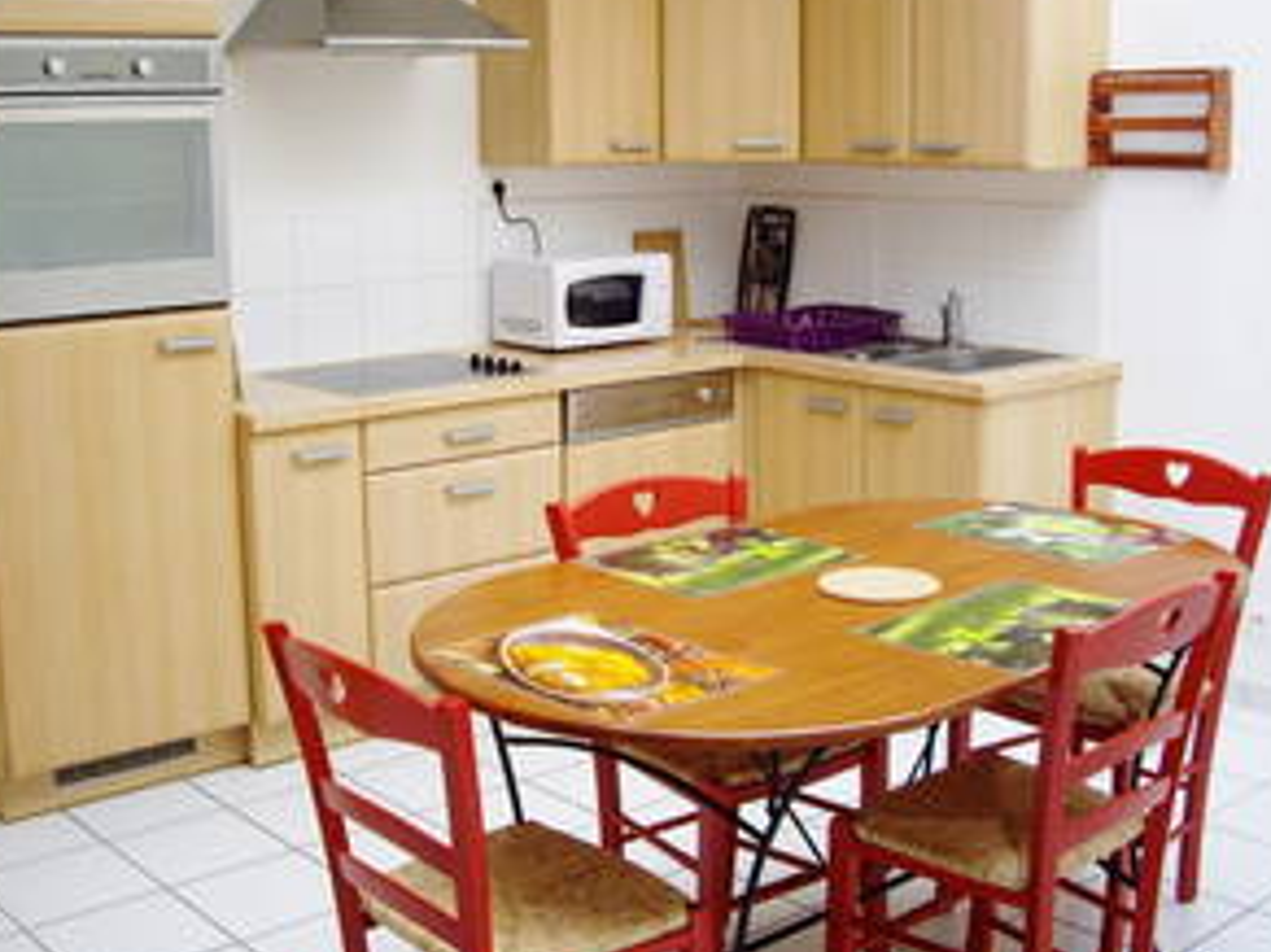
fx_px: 1725
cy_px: 419
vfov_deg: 30.8
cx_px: 651
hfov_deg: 40.4
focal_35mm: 47
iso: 200
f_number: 2.8
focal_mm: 7.9
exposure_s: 1/80
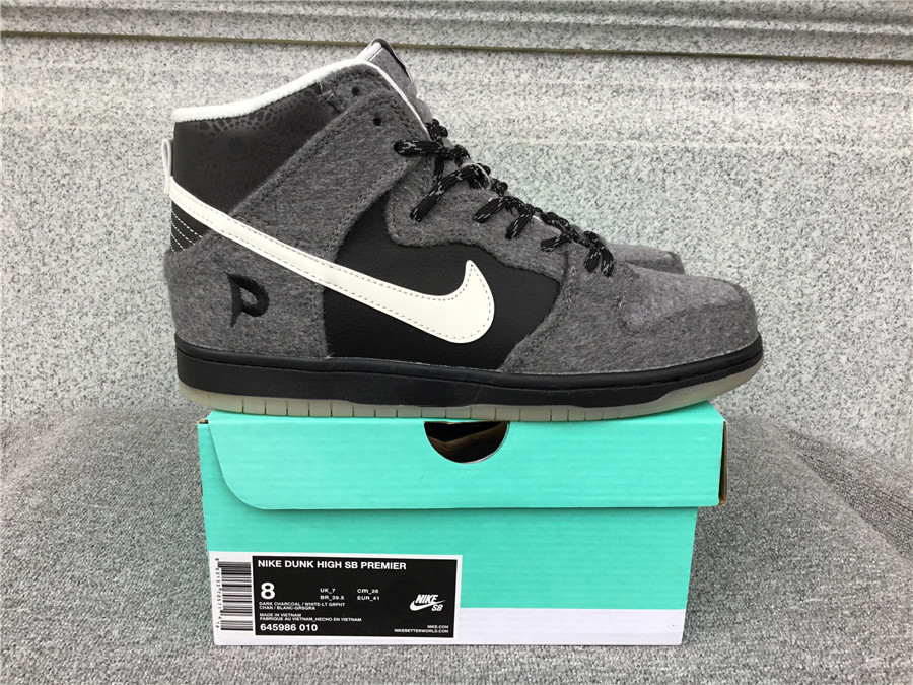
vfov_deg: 45.4
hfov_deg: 58.4
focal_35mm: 31
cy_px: 342
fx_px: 818
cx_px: 456
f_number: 2.4
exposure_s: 1/100
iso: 50
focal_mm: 3.3
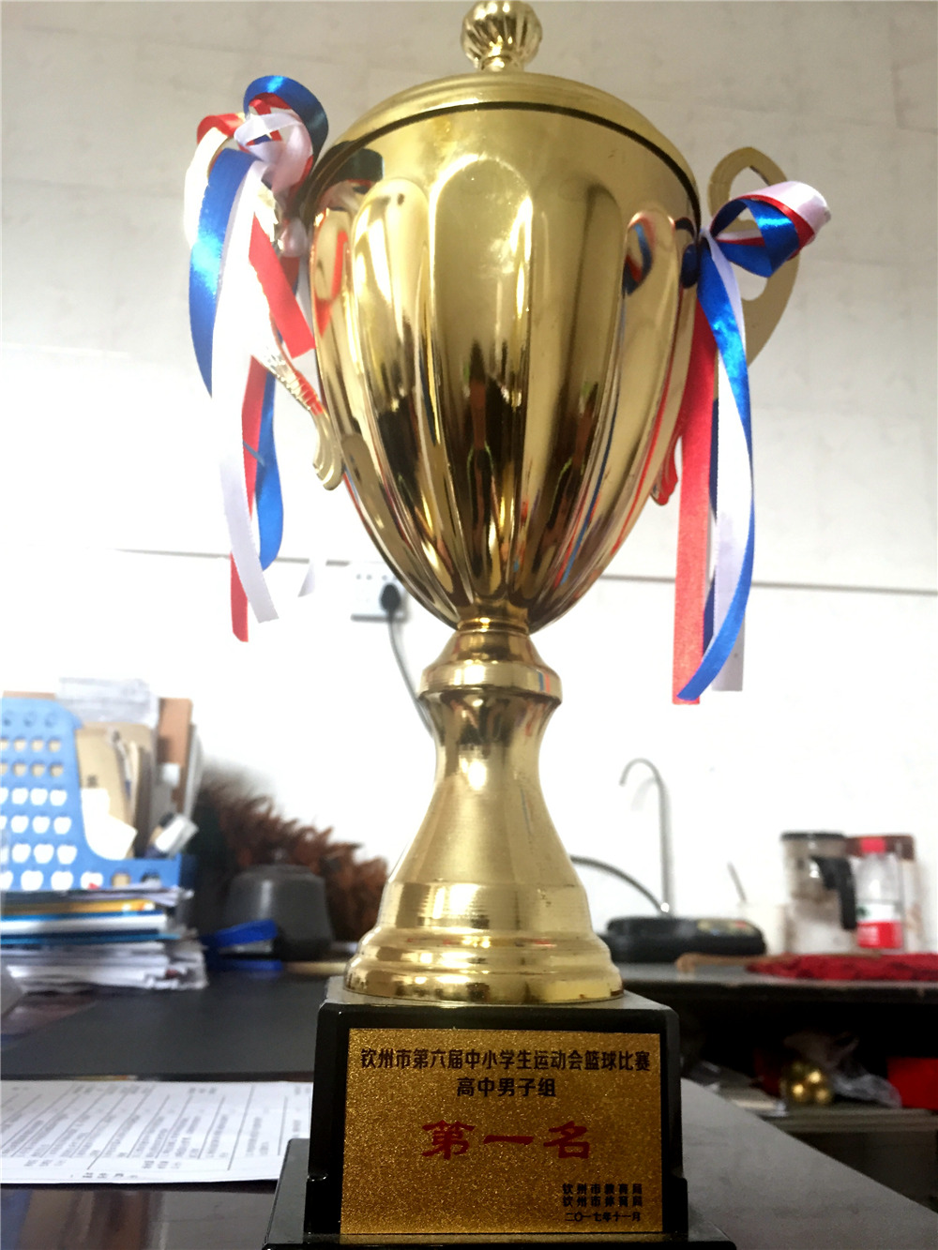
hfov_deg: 48.2
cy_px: 625
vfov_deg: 61.7
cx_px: 469
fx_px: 1048
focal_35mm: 29
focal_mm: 4.15
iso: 125
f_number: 2.2
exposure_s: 1/33
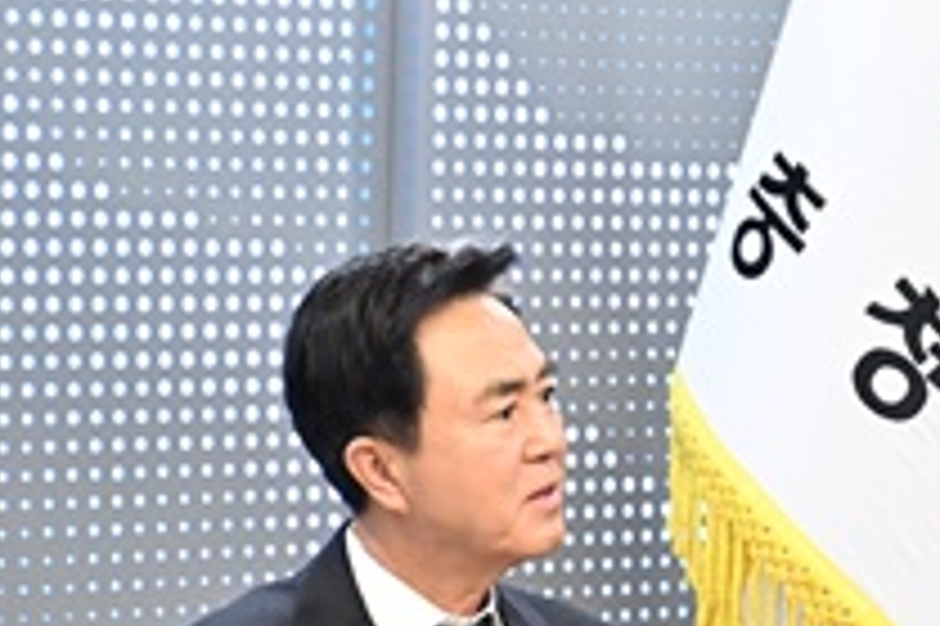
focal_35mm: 234
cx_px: 1426
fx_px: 6105
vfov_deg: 5.9
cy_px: 482
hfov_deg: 8.6
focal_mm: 70
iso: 6400
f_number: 5.6
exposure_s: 1/200
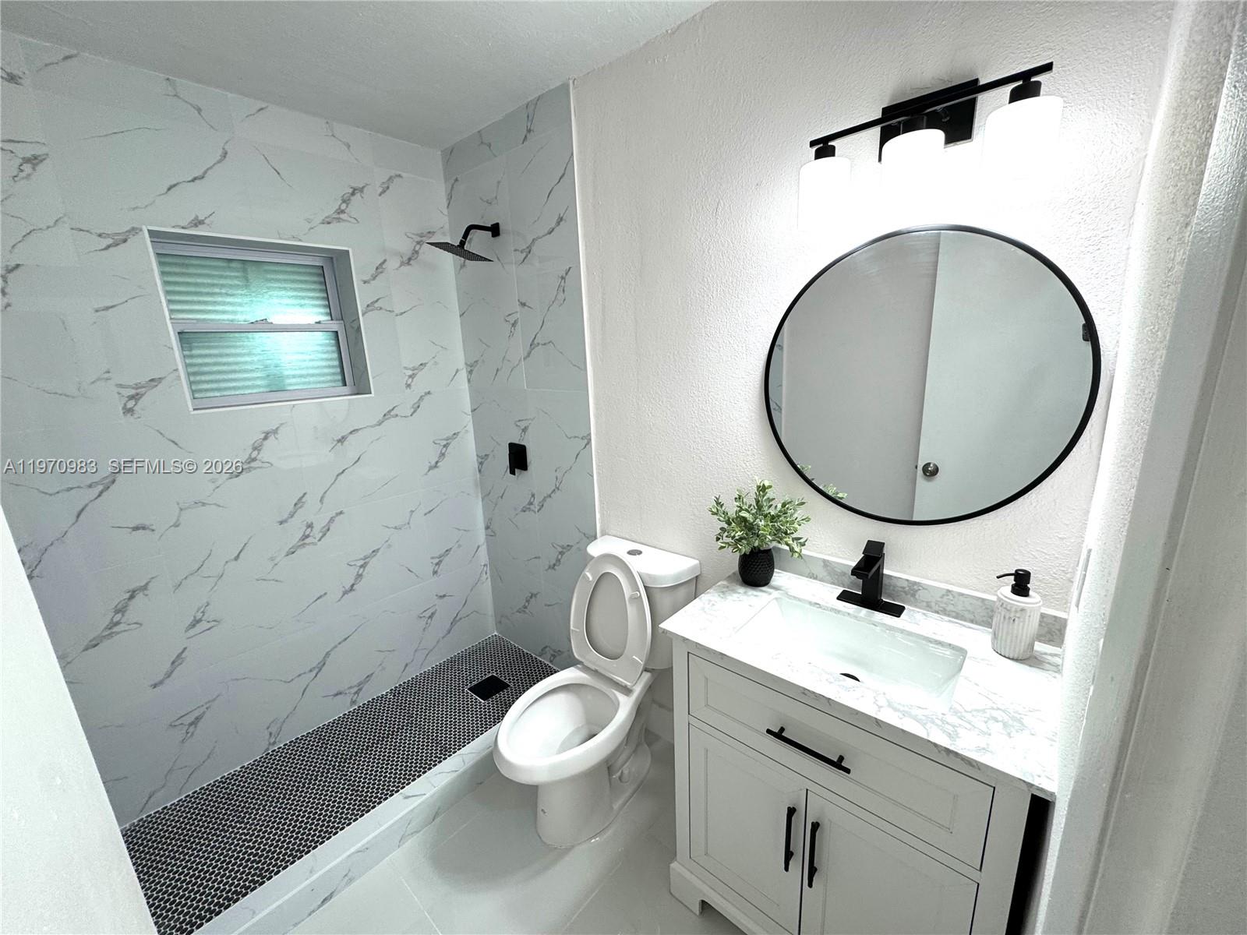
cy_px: 468
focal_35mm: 14
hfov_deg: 102.1
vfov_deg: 85.7
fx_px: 504
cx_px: 624
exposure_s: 1/120
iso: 100
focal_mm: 2.22
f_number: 2.2
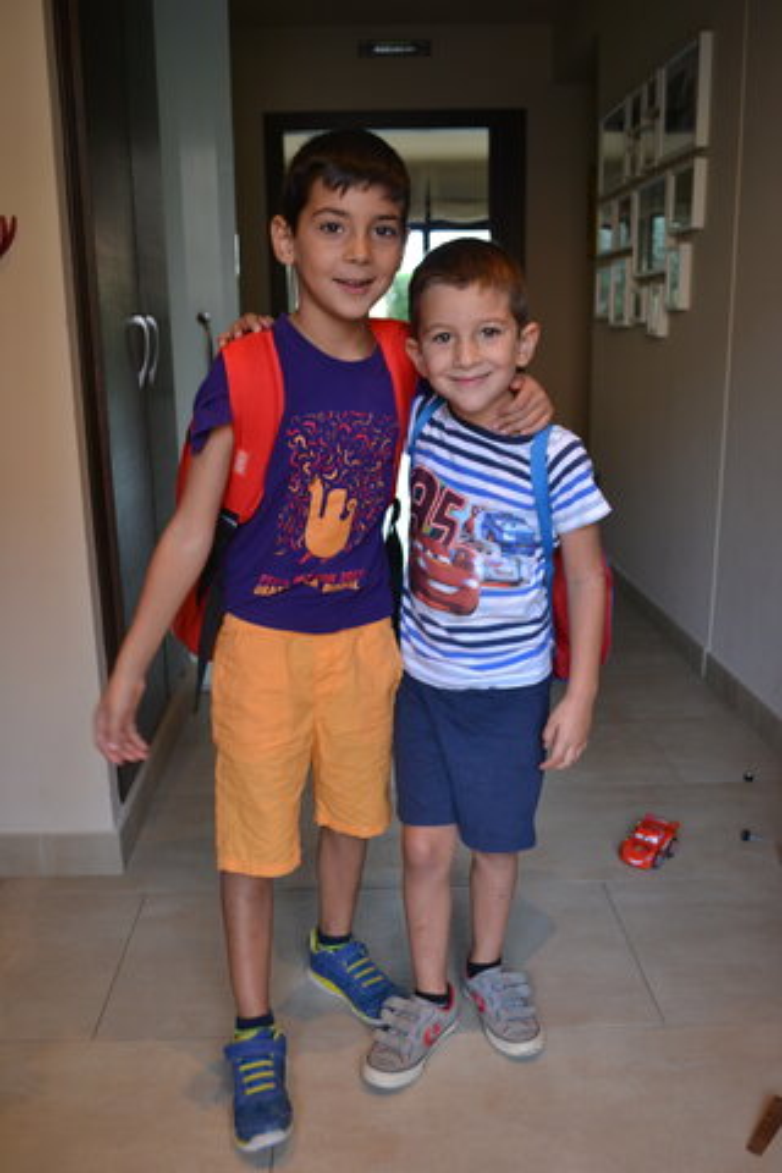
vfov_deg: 57.2
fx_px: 1075
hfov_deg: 40.0
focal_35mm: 33
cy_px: 586
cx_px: 391
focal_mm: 22
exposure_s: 1/50
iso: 400
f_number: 3.8
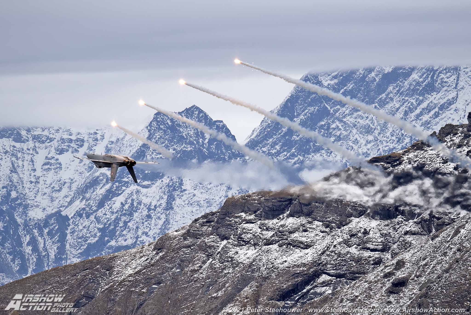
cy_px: 158
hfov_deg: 5.2
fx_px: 5236
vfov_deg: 3.4
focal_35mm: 400
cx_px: 236
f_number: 4
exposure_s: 1/4000
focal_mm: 400
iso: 320
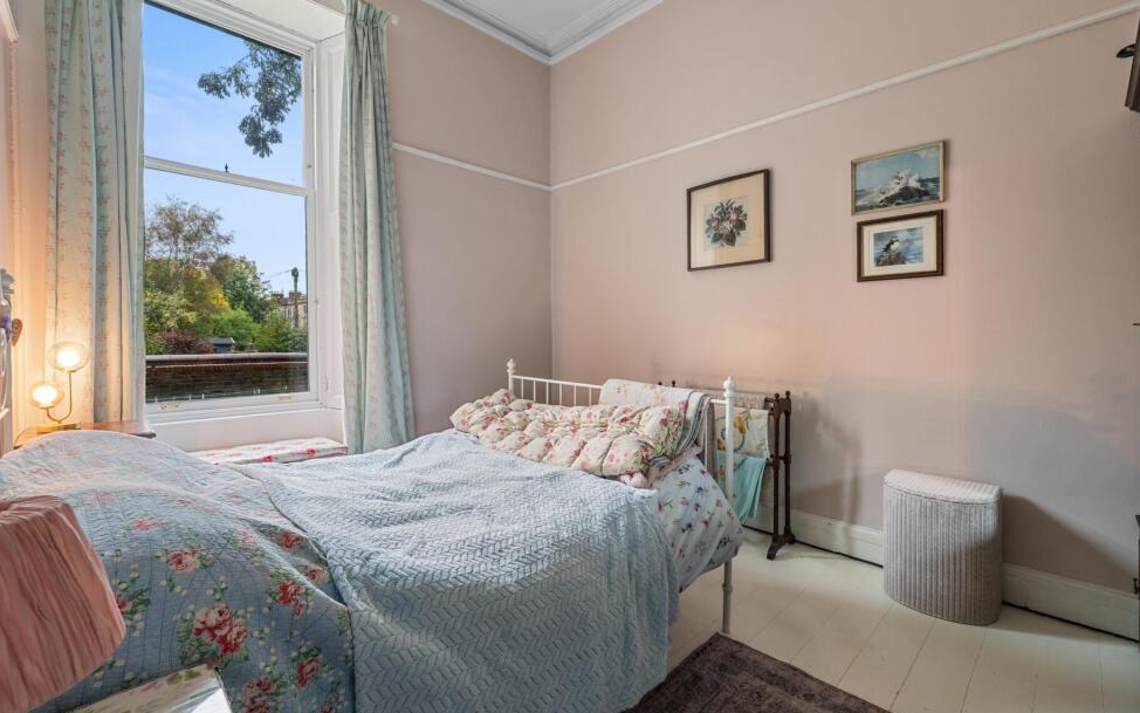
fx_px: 466
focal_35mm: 15
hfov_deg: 101.5
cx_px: 570
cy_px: 353
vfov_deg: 74.8
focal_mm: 14
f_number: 8
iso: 640
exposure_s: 1/1.67
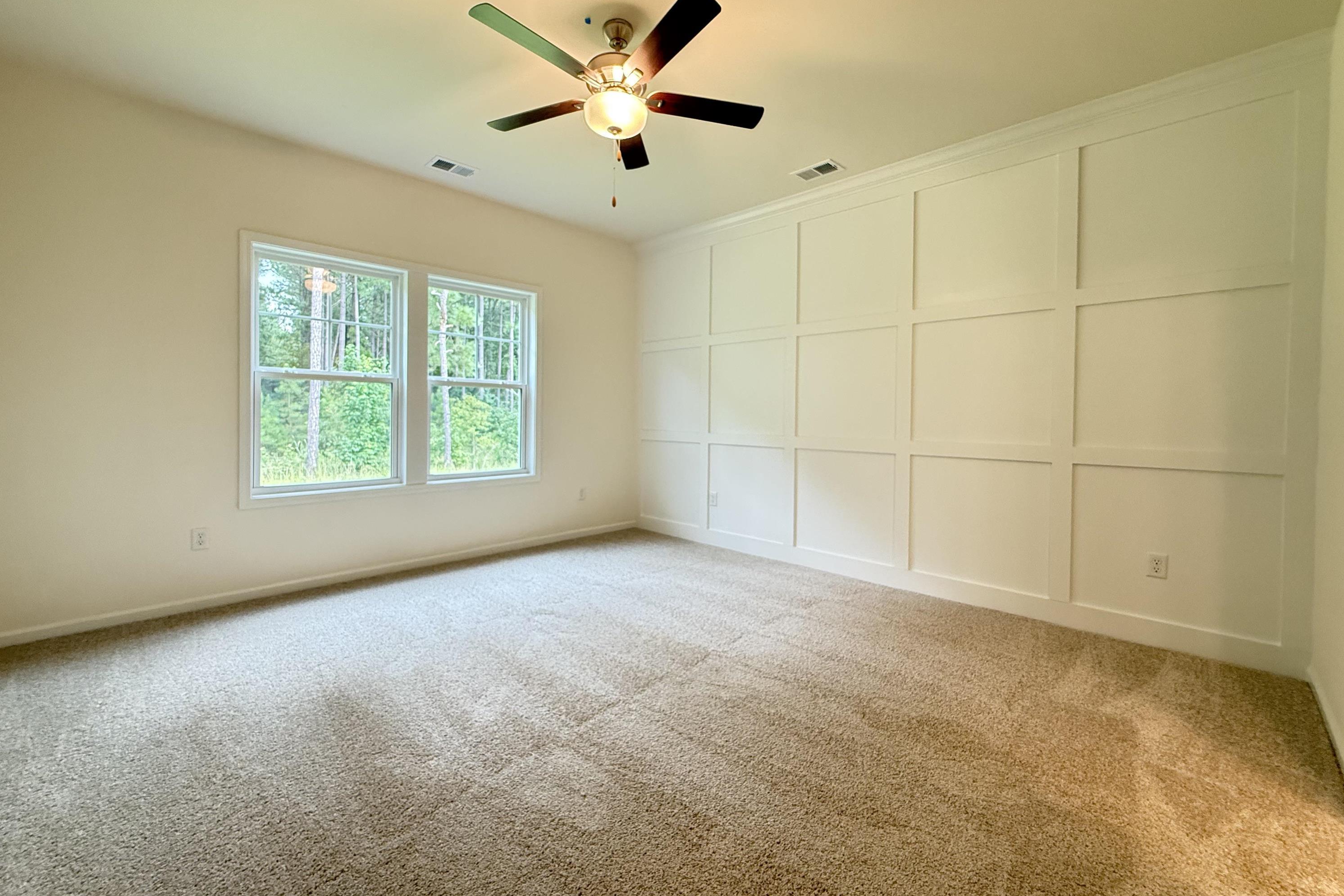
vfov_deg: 77.3
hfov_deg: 100.4
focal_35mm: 15
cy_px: 423
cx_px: 656
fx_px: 560
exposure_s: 1/60
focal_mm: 2.22
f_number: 2.2
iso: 320
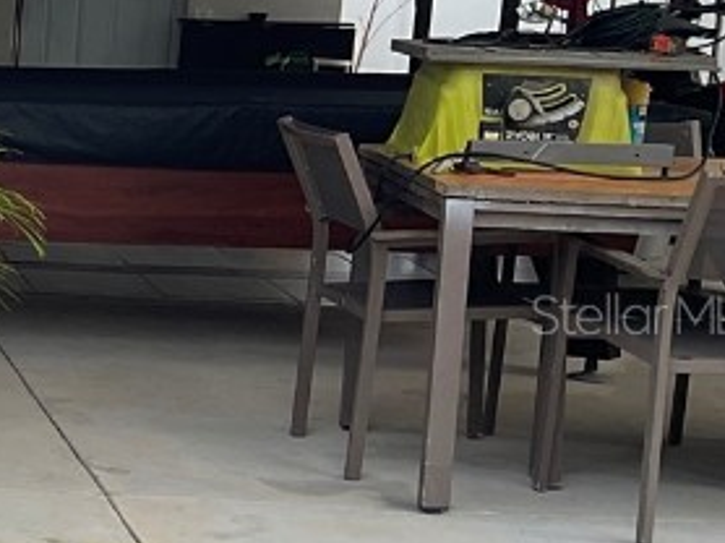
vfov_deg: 13.8
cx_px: -558
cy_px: 313
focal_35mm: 107
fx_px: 2239
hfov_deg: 15.8
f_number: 1.8
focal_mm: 3
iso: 20
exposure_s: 1/120
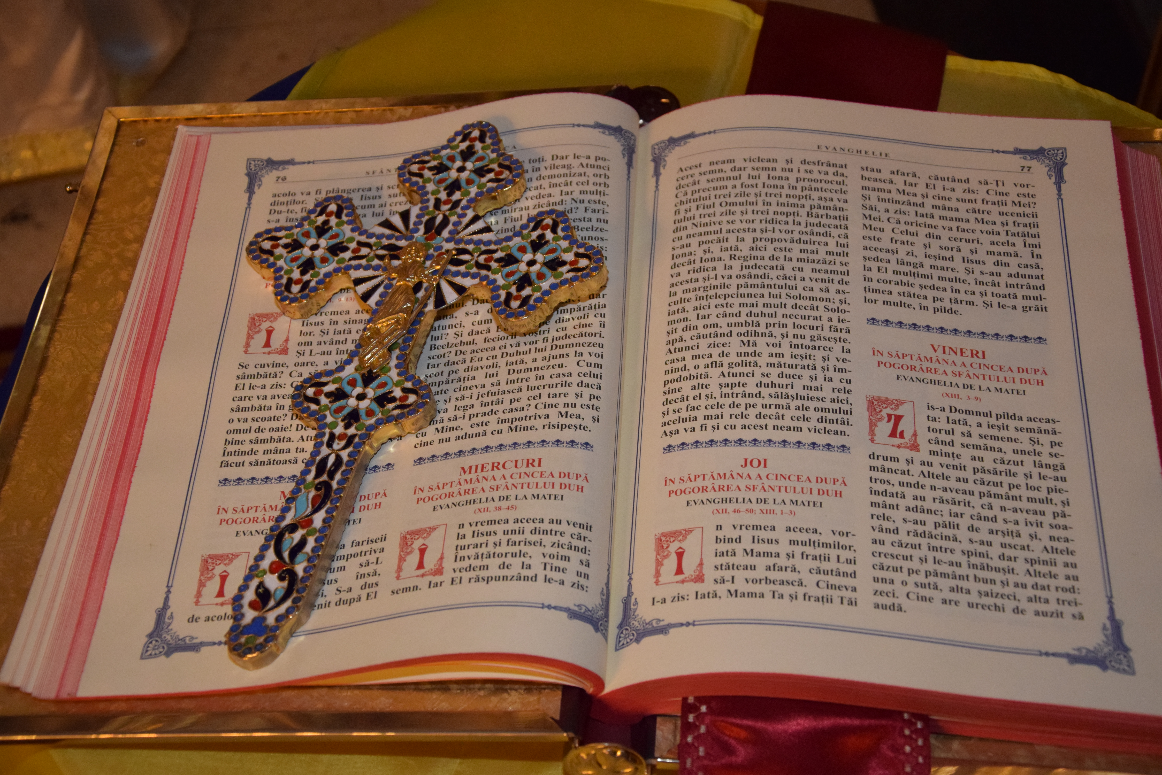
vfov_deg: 22.6
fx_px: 1937
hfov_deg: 33.4
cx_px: 581
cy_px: 388
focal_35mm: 60
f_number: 4.5
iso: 2000
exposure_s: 1/50
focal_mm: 40
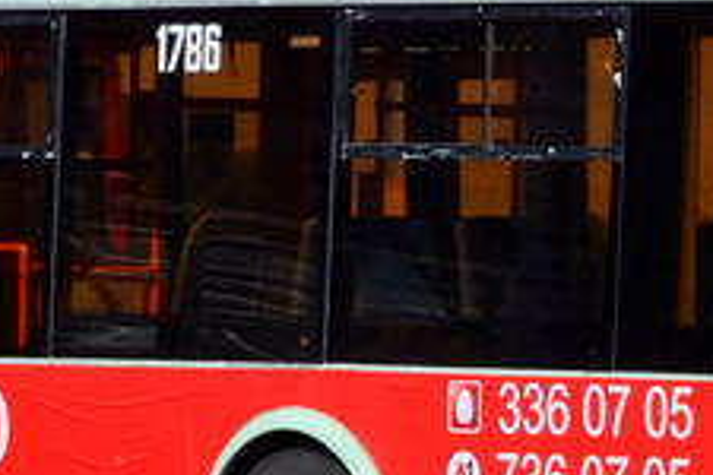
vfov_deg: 2.0
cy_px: -25
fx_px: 13460
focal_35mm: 680
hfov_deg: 3.0
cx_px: 273
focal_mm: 85
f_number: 10
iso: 100
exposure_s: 1/400
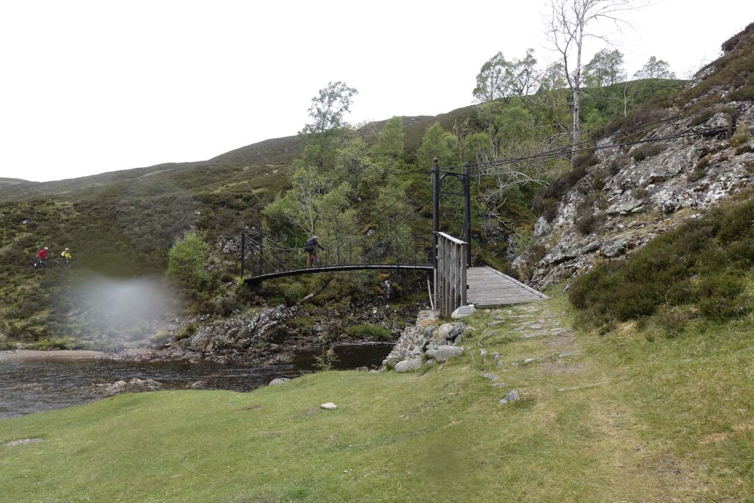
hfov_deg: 73.7
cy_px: 252
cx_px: 377
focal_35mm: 24
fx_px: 503
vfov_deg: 53.1
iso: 125
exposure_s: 1/160
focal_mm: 8.8
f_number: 5.6
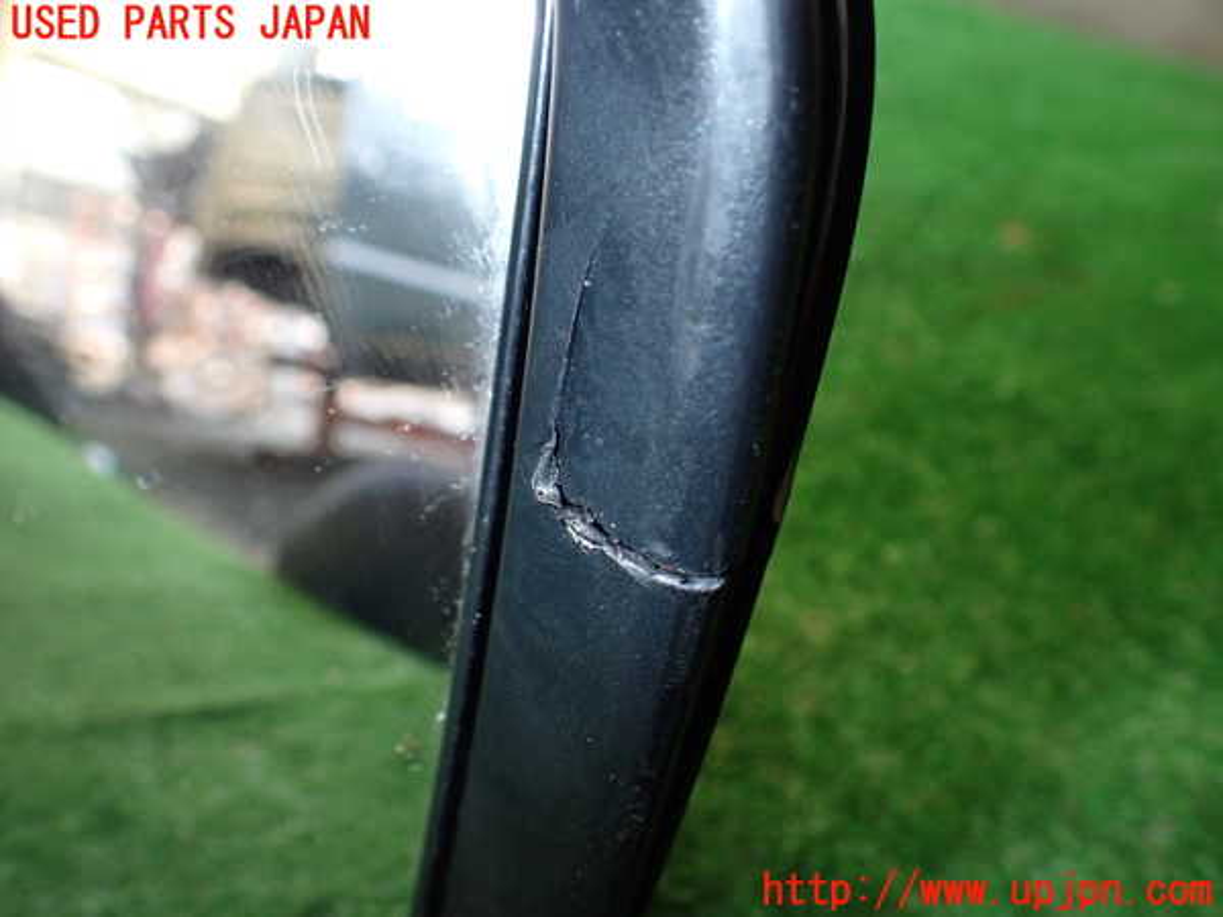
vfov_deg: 46.8
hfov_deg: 60.0
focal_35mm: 30
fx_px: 1060
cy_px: 458
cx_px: 612
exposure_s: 1/30
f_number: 6.3
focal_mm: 5.4
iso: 400
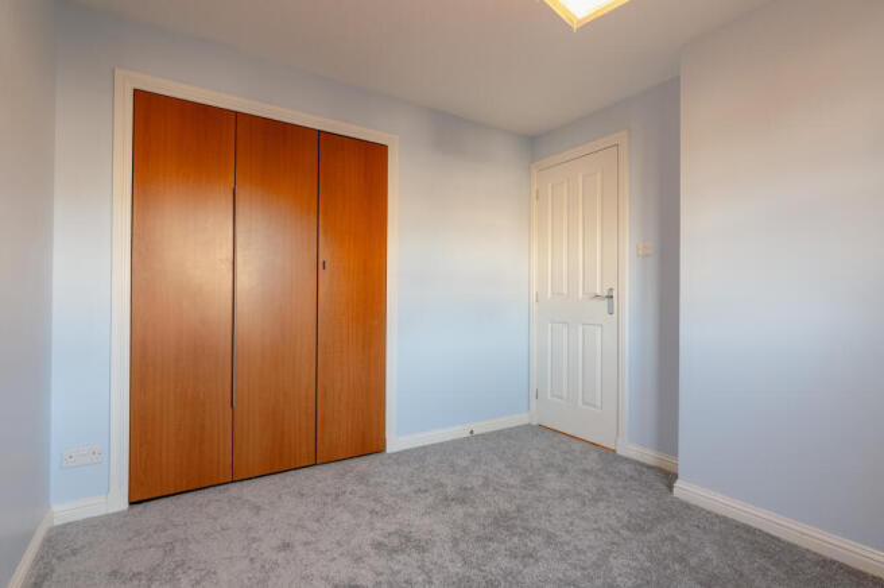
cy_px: 294
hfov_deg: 93.3
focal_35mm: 17
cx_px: 442
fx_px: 417
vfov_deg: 70.3
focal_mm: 17
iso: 400
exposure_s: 1/20
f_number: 8
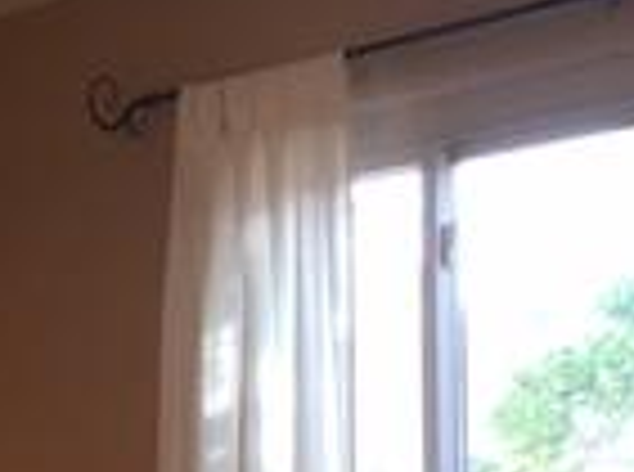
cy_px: 598
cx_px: -243
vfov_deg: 10.9
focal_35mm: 132
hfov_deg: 14.2
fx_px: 2411
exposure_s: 1/30
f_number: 2.2
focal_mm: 4.15
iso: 40
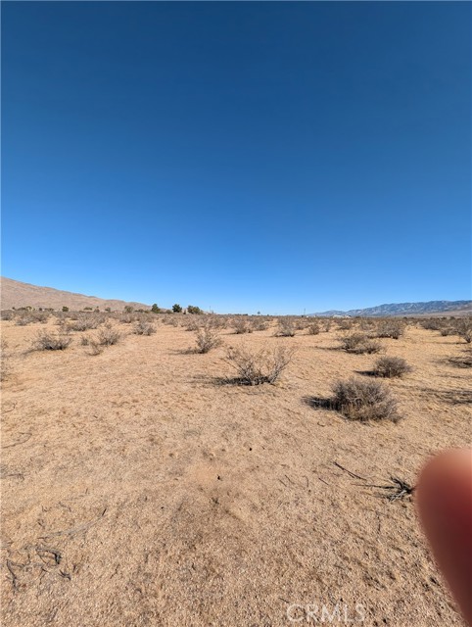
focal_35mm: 12
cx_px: 236
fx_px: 218
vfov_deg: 110.5
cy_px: 314
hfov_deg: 94.6
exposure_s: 1/2004
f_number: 1.95
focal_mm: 2.23
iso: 40
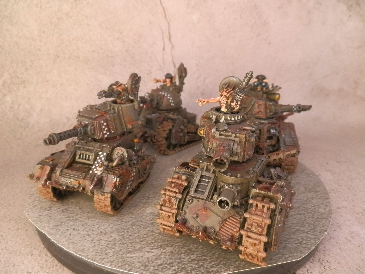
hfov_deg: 63.4
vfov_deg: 49.7
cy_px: 137
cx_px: 182
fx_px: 295
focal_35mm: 28
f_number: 3.1
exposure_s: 1/80
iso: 400
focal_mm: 5
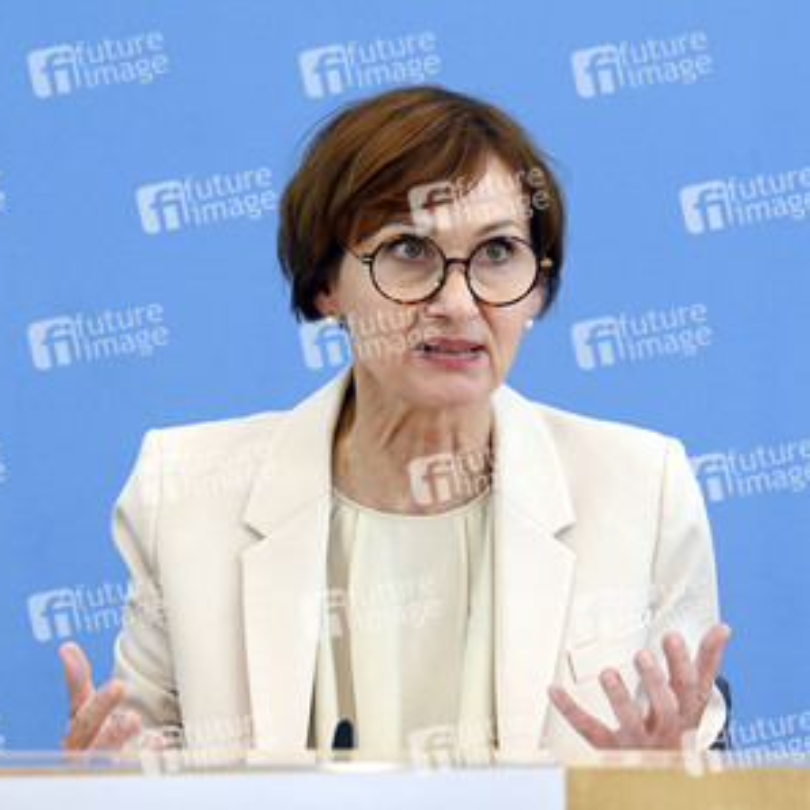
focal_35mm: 126
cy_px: 405
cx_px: 406
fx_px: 3336
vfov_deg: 13.8
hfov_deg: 13.8
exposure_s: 1/640
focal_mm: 98
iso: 3200
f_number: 7.1
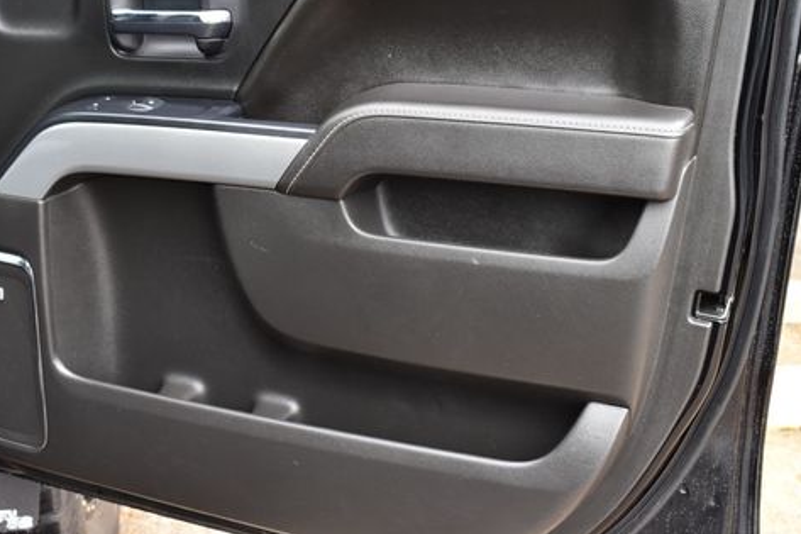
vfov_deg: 28.7
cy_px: 190
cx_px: 334
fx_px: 1038
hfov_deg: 42.1
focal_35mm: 47
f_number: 7.1
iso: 400
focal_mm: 23
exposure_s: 1/40
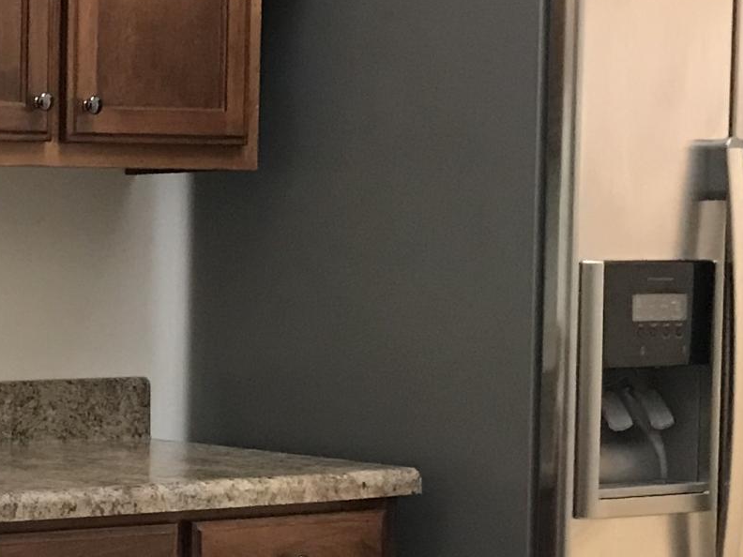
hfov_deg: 16.6
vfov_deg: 13.9
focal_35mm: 106
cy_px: 427
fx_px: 2275
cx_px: -422
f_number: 1.8
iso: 64
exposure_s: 1/15
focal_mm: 3.99
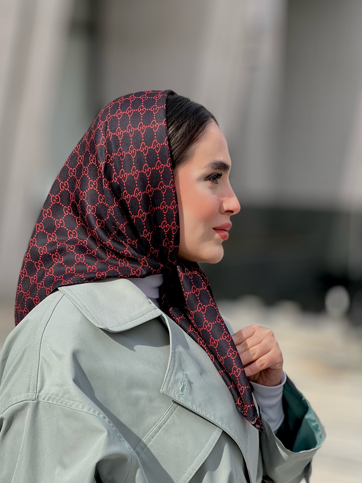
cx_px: 153
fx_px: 1269
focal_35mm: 91
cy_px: 211
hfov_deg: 16.2
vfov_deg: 21.5
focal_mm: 9
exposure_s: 1/203
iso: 25
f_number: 2.8
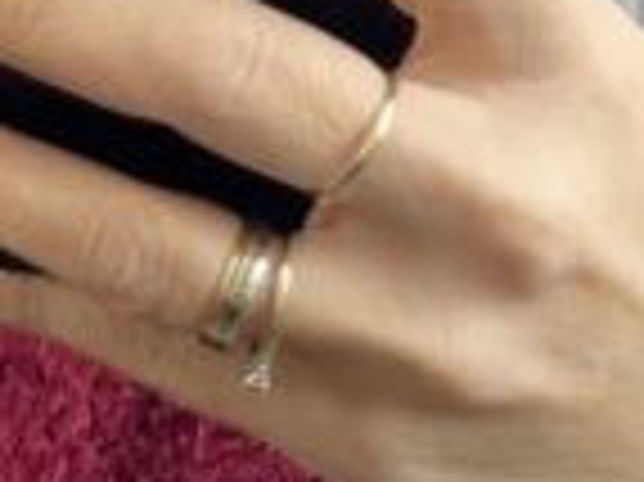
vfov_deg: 7.9
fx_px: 3457
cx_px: -288
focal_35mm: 186
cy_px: 653
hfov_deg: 10.3
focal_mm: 4.2
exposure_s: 1/100
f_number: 1.6
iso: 50
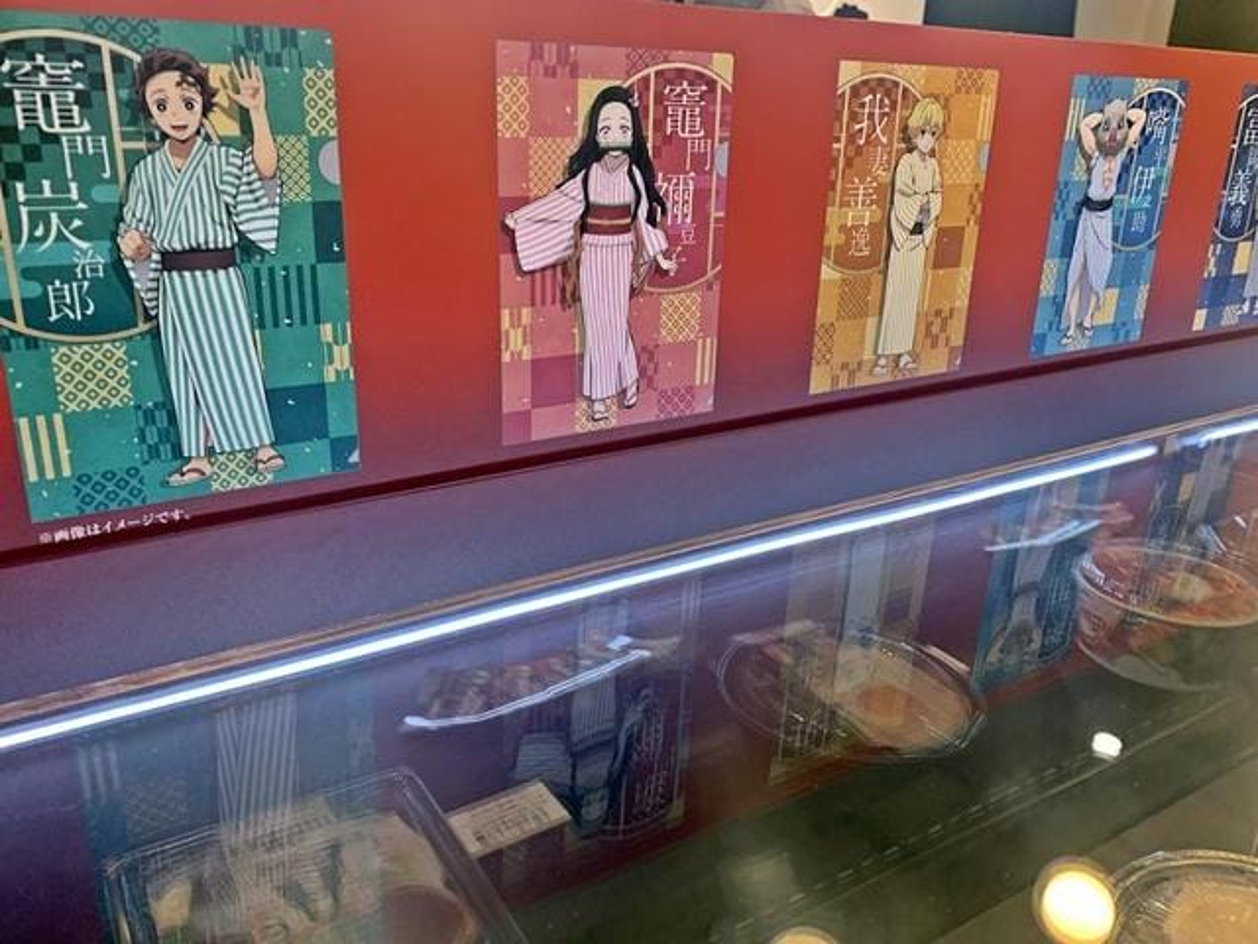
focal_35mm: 26
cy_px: 472
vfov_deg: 53.1
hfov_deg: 67.3
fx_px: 945
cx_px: 629
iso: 160
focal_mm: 4.2
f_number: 1.8
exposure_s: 1/60
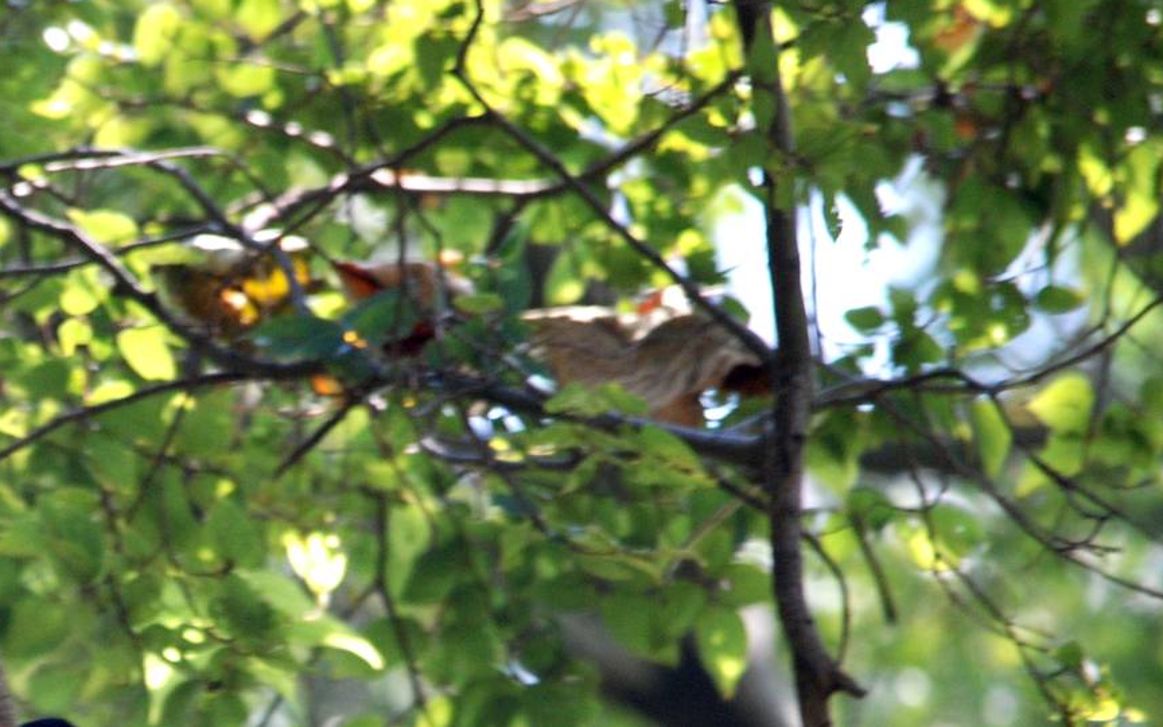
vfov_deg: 0.9
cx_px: 250
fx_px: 44913
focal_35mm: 1417
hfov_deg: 1.5
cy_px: 691
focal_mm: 500
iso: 400
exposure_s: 1/125
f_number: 6.3
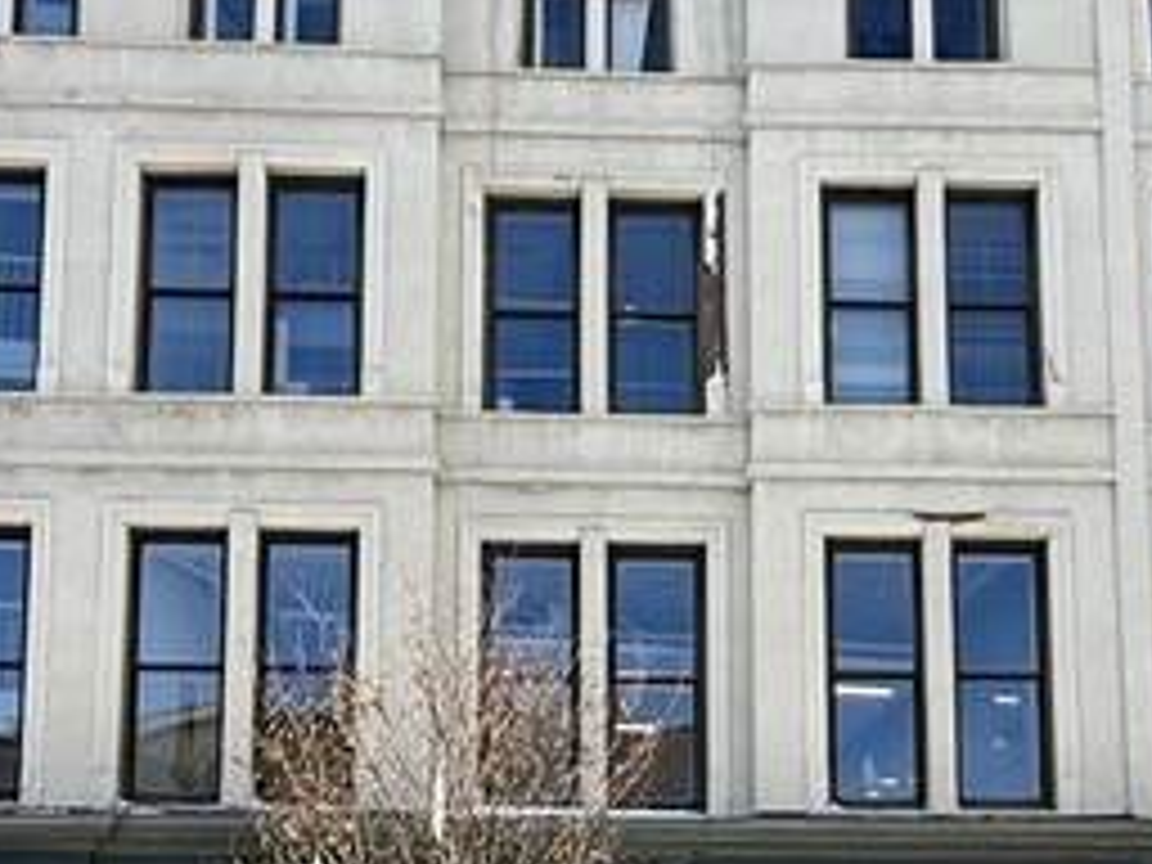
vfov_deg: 24.5
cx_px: 698
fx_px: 1864
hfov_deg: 34.2
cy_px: 922
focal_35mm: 56
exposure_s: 1/955
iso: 50
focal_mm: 2.22
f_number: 2.2
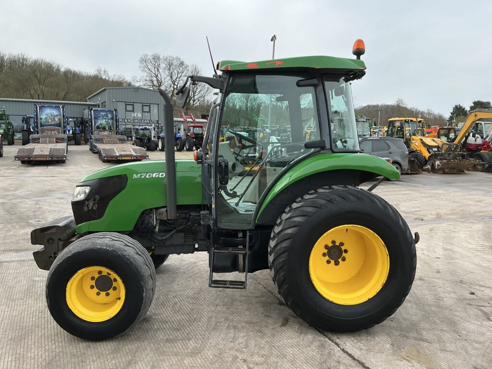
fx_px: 398
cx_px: 246
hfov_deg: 63.4
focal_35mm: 28
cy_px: 184
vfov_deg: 49.7
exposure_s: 1/432
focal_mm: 3
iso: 25
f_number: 1.8
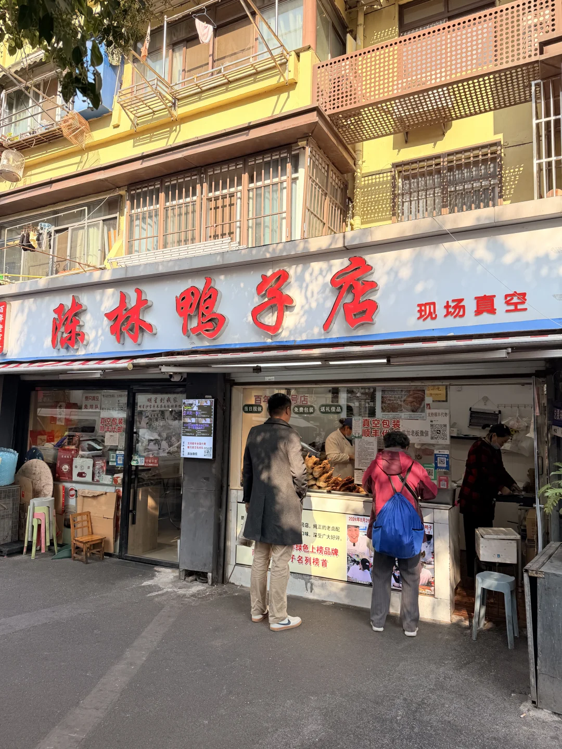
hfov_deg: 56.8
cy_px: 374
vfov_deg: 71.6
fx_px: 520
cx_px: 281
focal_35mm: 24
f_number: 1.78
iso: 80
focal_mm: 6.76
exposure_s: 1/1618
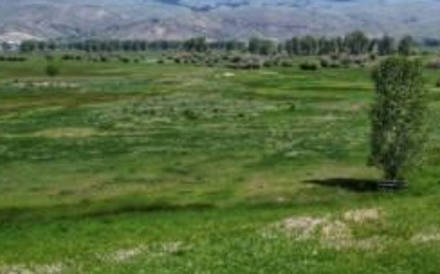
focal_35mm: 71
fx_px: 851
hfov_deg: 24.3
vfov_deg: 18.0
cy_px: 23
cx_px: 613
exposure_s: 1/125
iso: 110
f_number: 2.8
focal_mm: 8.38
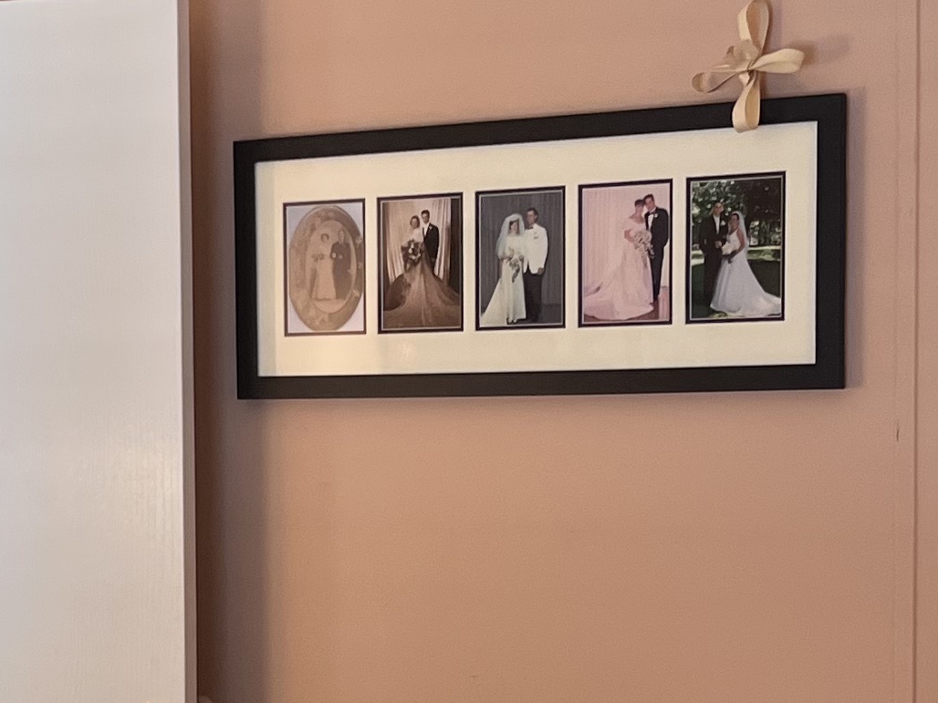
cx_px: 328
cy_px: 576
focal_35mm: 102
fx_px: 2764
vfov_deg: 14.4
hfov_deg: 19.2
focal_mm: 5.7
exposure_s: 1/60
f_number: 1.5
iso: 80
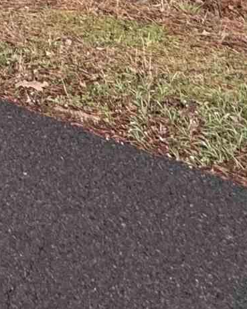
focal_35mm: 91
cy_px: -462
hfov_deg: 15.6
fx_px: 831
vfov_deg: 13.8
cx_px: -120
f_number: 2.2
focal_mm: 2.22
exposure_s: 1/99
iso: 64
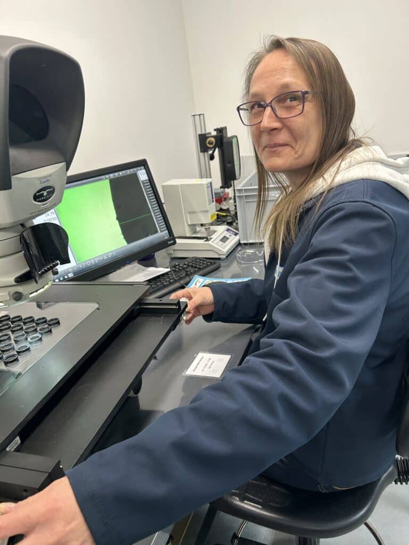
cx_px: 204
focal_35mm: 26
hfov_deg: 53.1
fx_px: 410
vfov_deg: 67.3
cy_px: 272
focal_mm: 5.7
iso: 100
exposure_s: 1/100
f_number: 1.5
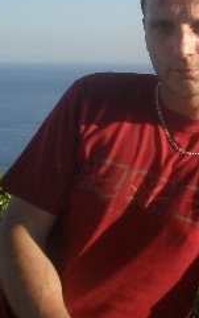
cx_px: 157
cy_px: 171
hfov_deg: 20.8
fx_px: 537
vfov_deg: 32.9
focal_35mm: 62
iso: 64
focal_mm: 6.6
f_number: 3.5
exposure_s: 1/500
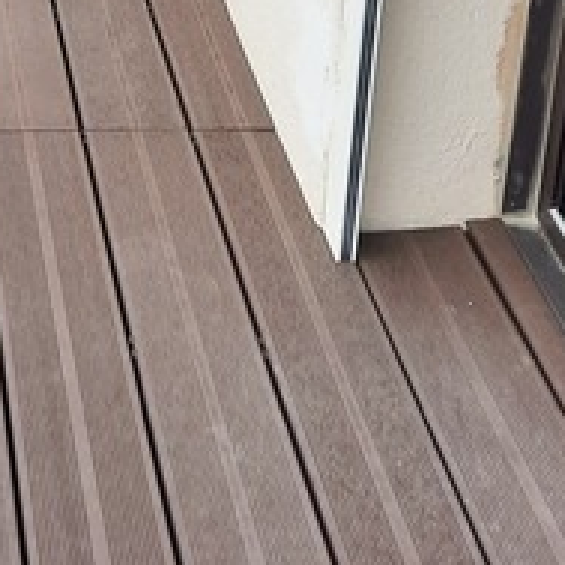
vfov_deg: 17.2
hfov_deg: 18.2
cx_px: -135
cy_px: -314
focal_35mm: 90
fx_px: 1662
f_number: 2
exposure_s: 1/380
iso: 32
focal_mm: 4.6
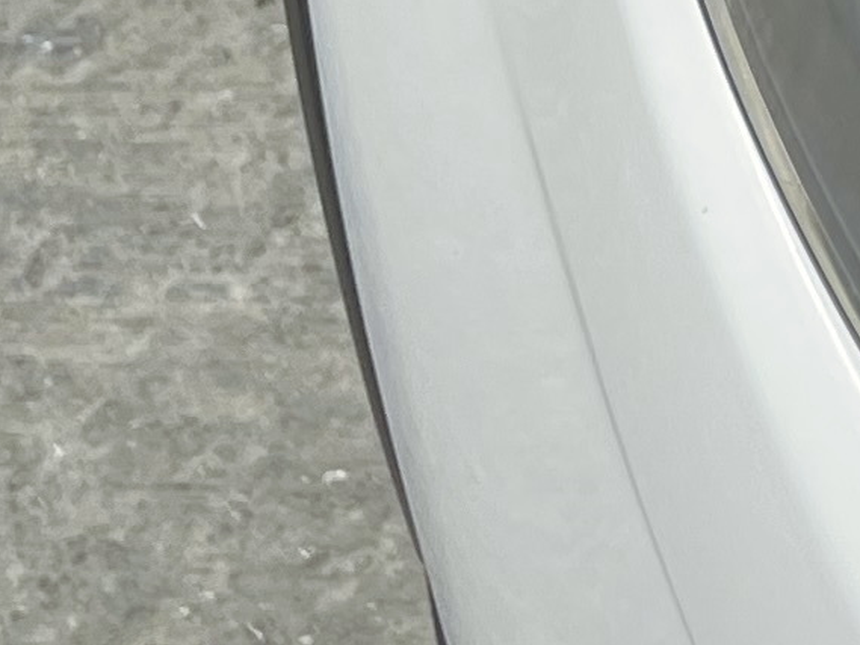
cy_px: -912
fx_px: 4398
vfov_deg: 7.8
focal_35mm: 177
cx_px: 1765
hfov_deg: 10.2
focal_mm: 5.1
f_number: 1.6
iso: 32
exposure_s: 1/3663
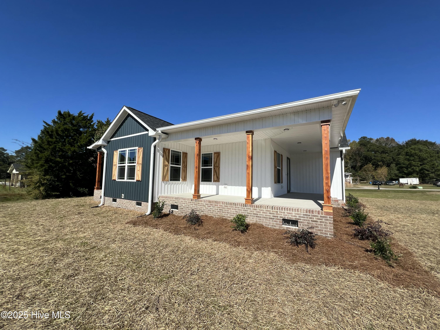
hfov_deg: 106.2
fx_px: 165
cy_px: 165
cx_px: 220
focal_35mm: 13
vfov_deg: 89.9
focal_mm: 1.57
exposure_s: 1/2732
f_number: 1.8
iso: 32
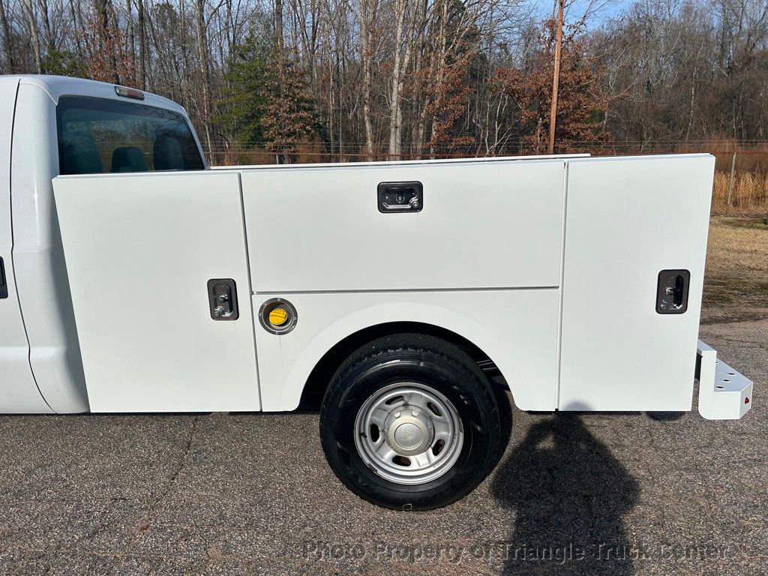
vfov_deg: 53.1
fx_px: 577
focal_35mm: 26
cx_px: 384
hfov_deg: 67.3
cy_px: 288
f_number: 1.5
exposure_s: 1/11364
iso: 50
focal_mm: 5.7
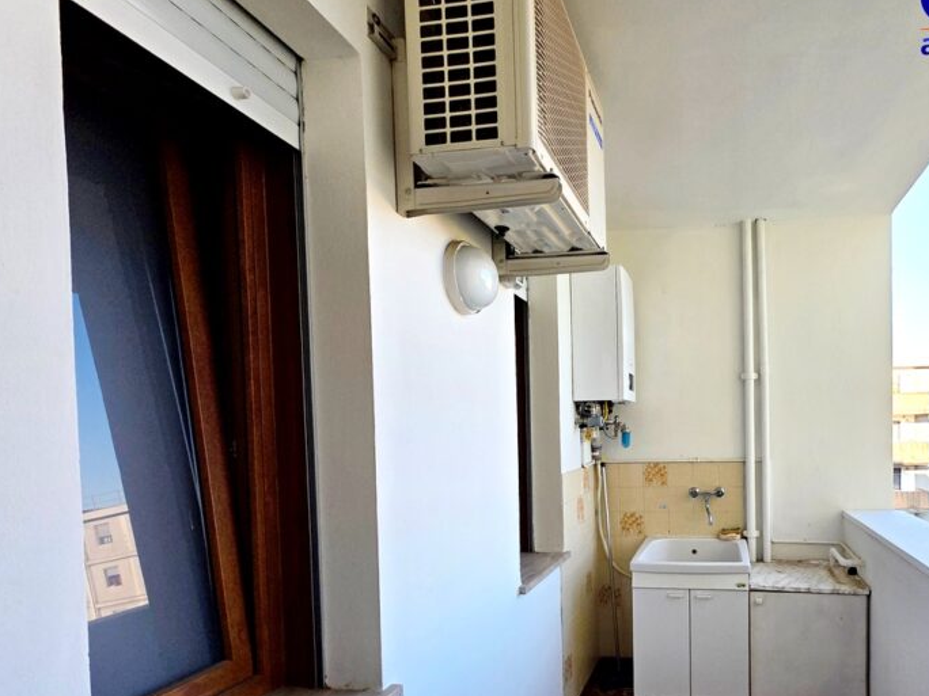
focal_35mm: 19
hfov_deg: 80.5
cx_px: 651
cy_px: 453
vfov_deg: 67.1
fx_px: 510
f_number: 1.9
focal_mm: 2.2
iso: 40
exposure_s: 1/450
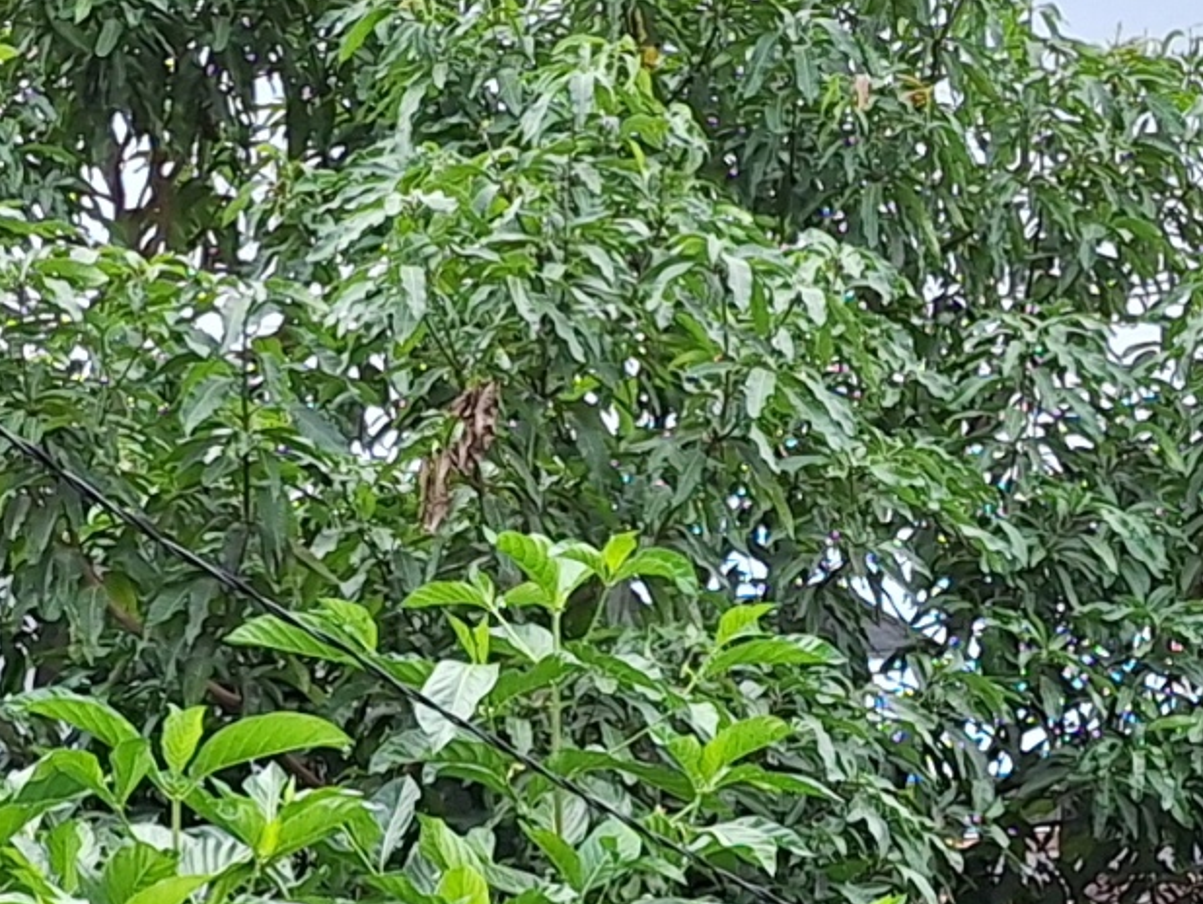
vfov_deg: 10.8
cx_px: 1267
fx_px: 4381
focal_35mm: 126
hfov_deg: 15.3
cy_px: 1779
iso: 40
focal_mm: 5.54
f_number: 1.8
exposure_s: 1/679
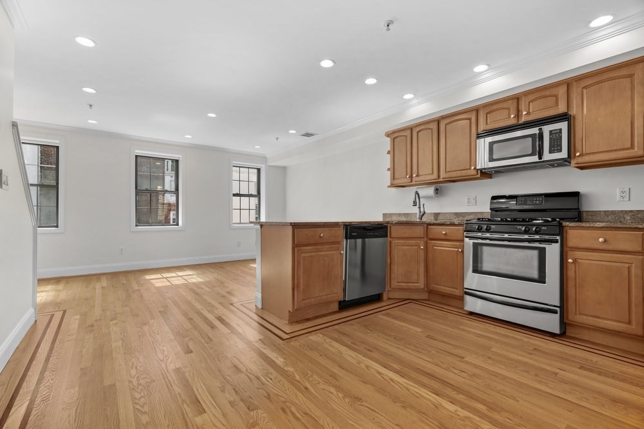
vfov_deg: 73.8
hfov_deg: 96.7
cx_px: 322
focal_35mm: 16
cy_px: 214
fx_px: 286
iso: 200
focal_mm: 16
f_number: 8
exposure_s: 1/1.67
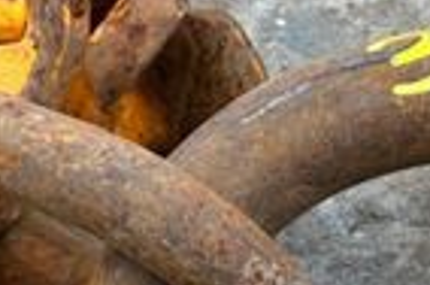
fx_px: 4040
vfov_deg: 4.0
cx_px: 687
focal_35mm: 339
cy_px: 291
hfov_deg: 6.0
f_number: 2.8
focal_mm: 9
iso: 32
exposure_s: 1/133
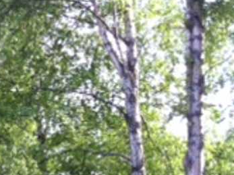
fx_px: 911
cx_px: -213
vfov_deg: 10.3
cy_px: 321
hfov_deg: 13.0
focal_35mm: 135
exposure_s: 1/127
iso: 80
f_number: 2.8
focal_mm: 3.85
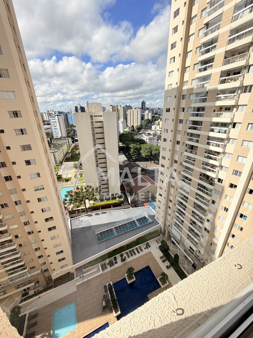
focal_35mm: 14
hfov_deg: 85.7
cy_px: 169
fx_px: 136
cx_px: 126
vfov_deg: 102.1
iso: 32
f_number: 2.2
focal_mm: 2.22
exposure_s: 1/770
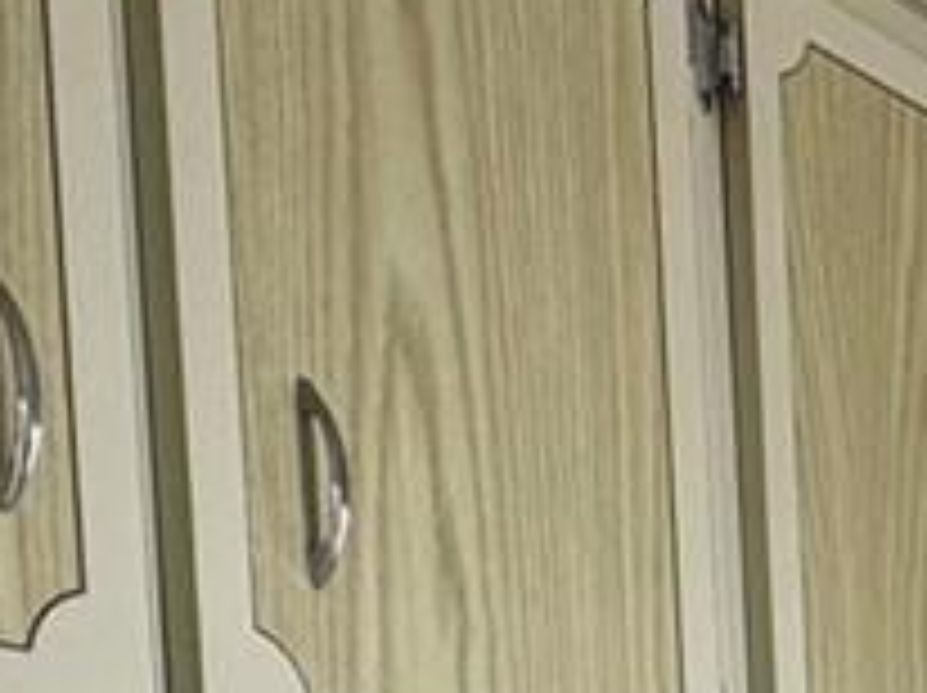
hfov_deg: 14.4
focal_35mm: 109
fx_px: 2916
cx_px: 1966
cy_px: 1274
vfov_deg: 12.3
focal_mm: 2.22
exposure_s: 1/99
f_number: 2.2
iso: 50
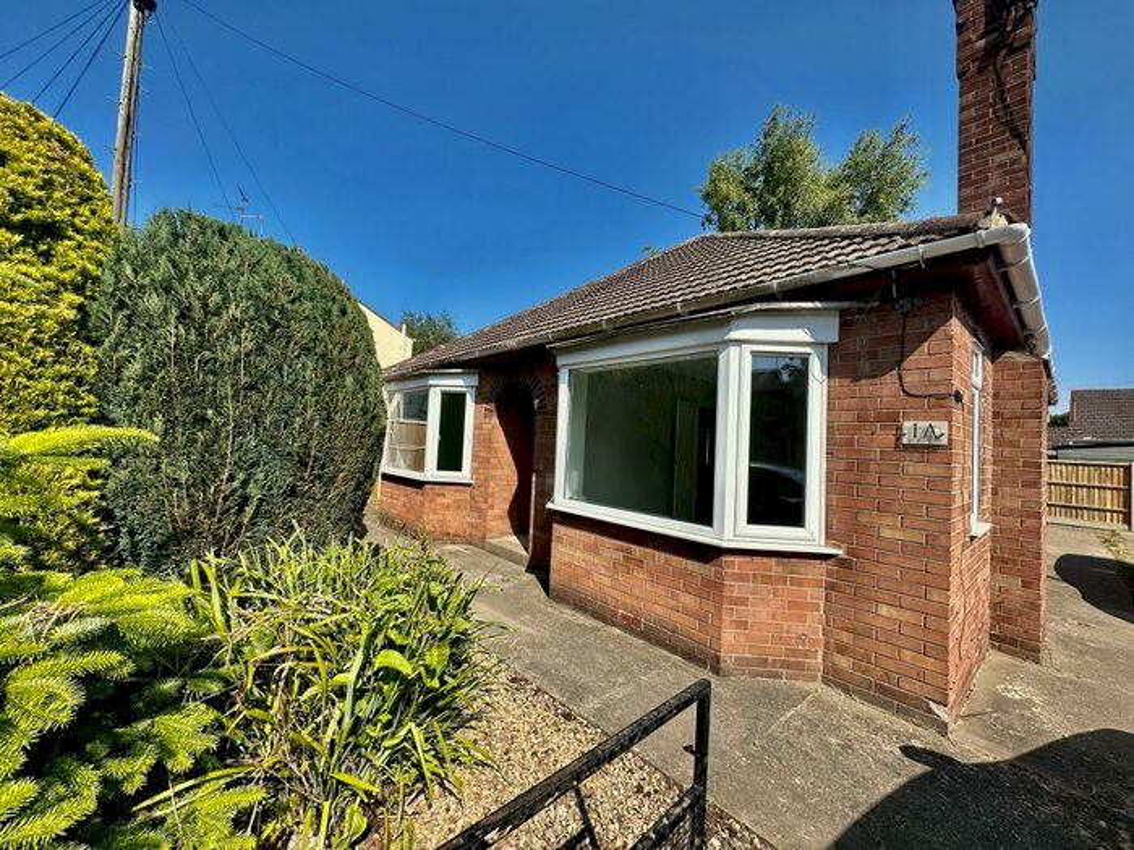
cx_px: 567
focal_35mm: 14
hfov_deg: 102.1
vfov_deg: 85.7
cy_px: 425
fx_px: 459
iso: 50
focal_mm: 2.22
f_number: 2.2
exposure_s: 1/1887
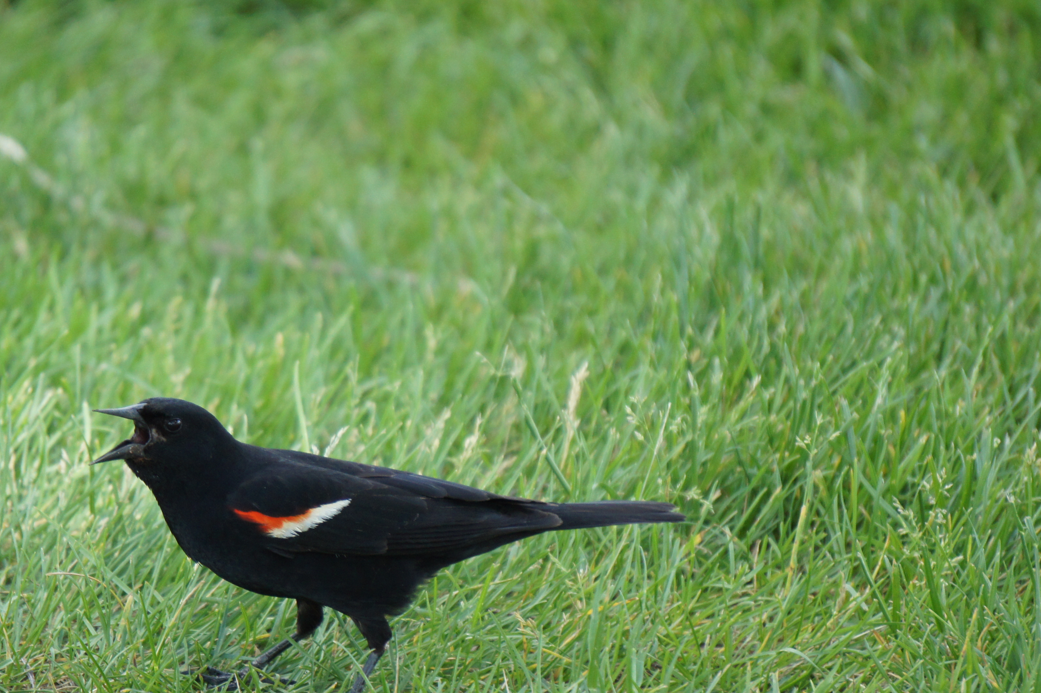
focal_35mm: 431
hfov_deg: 4.8
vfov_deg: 3.2
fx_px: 12456
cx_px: 335
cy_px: 414
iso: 800
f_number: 6.3
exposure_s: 1/320
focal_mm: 200
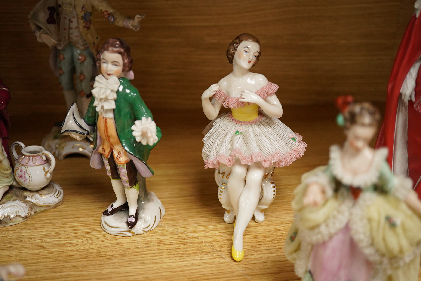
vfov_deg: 29.9
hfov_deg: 43.6
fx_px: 526
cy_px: 140
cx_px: 210
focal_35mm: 45
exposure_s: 1/400
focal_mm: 30
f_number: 5.6
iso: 2500
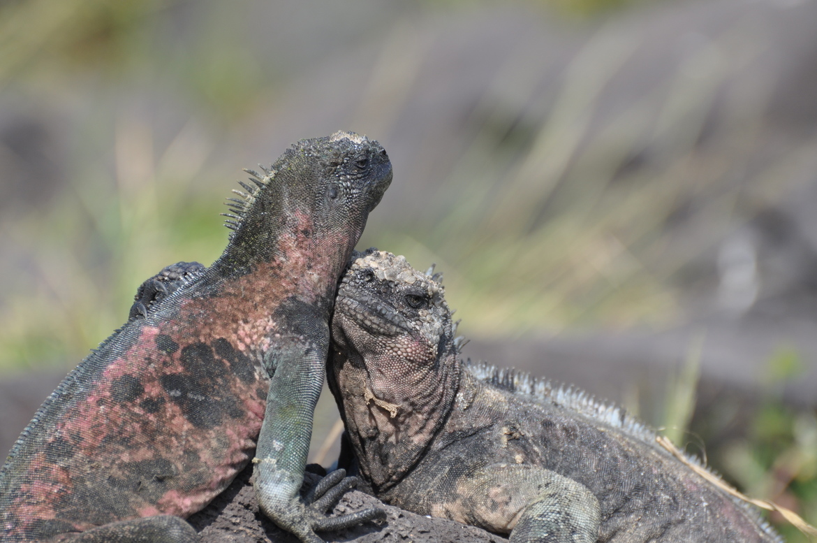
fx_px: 8840
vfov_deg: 3.5
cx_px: 408
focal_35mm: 390
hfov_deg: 5.3
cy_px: 272
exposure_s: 1/640
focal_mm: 260
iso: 200
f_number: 5.6
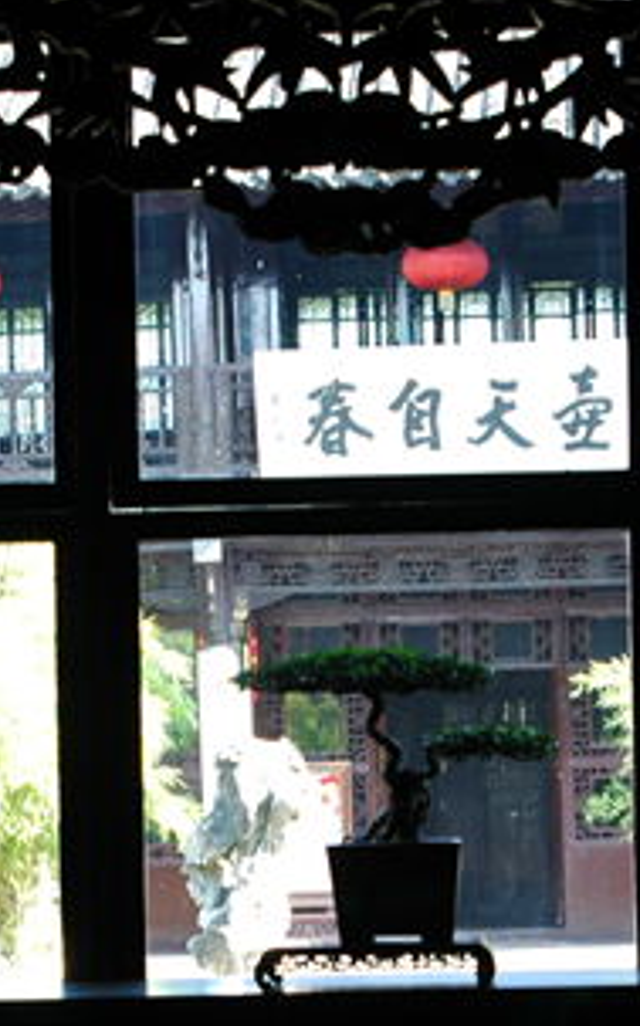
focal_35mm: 113
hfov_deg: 11.6
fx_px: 3158
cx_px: 430
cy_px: 875
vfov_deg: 18.2
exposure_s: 1/30
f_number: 5.6
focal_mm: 28
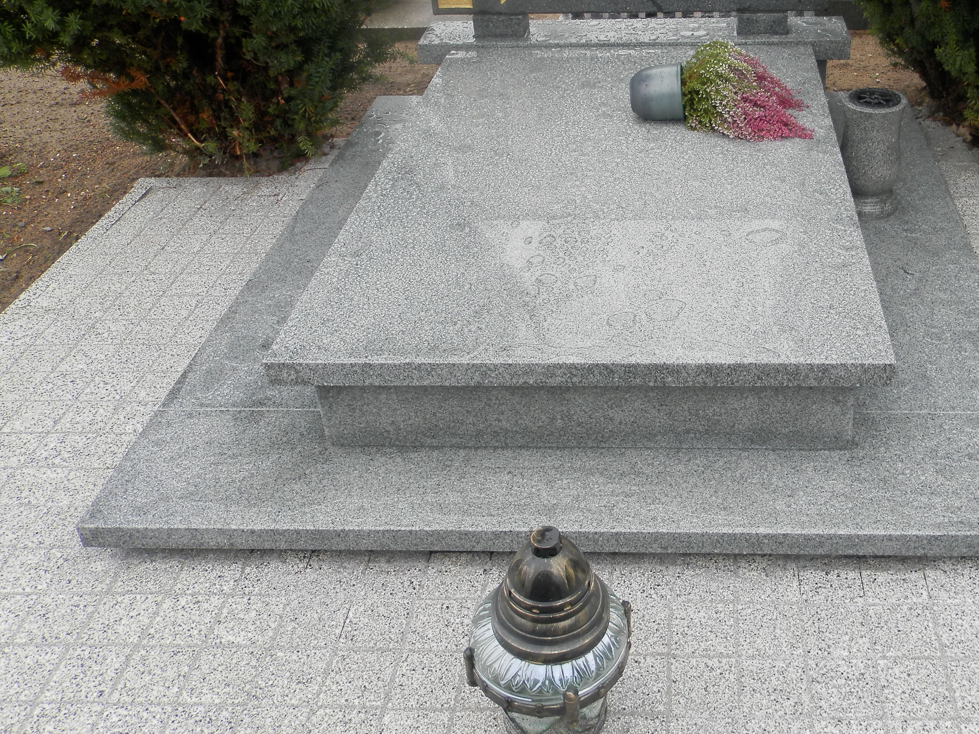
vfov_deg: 38.4
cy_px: 271
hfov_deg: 49.2
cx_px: 663
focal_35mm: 37
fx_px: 1046
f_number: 3.1
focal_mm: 4.5
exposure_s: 1/200
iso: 80
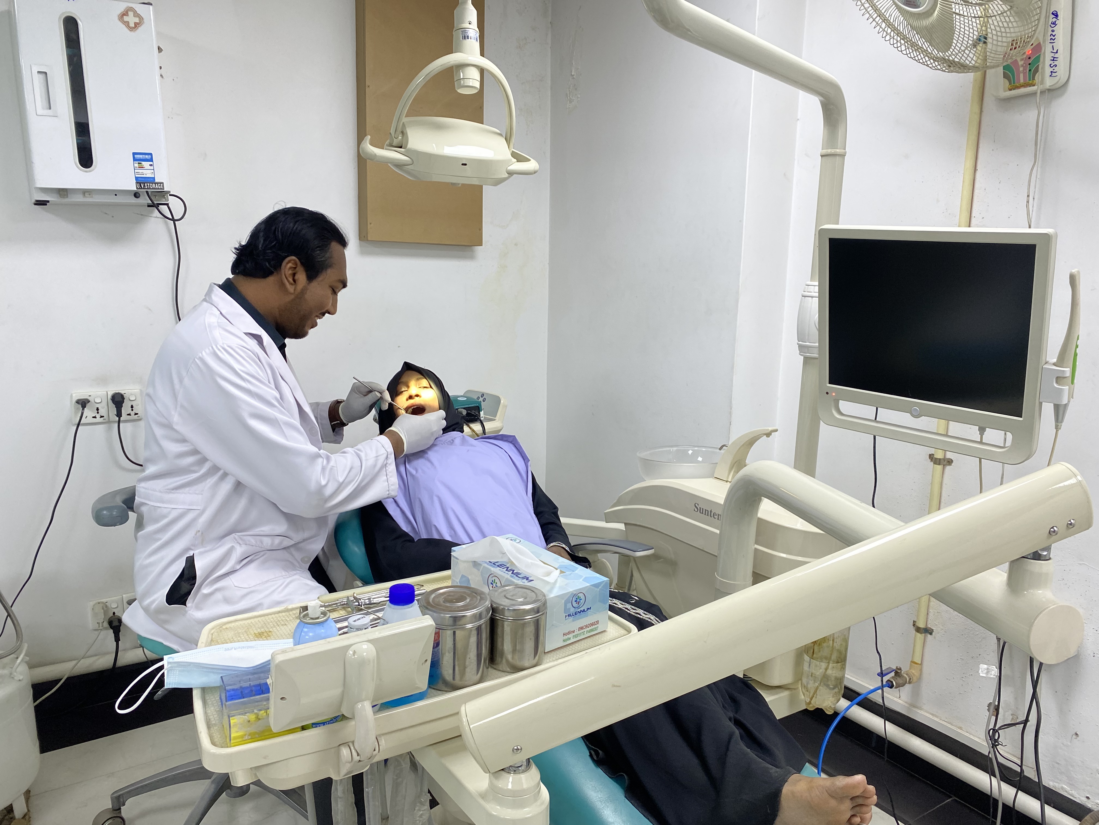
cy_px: 412
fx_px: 825
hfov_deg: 67.3
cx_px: 550
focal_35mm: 26
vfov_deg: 53.1
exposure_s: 1/100
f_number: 1.8
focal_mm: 4.2
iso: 80
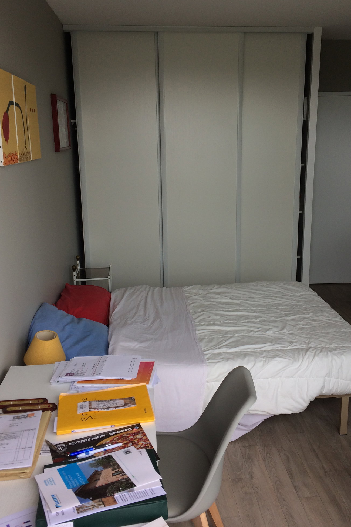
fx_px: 483
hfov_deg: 39.9
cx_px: 190
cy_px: 245
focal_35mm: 33
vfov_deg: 57.2
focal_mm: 4.15
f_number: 2.2
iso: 32
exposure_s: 1/229
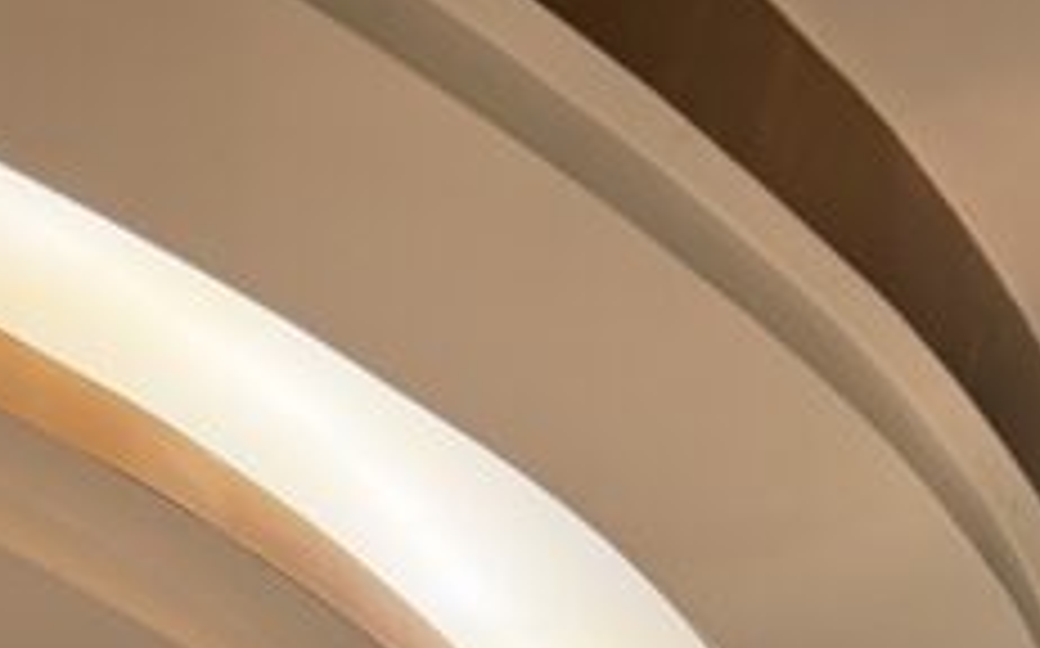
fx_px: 3200
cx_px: -171
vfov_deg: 9.9
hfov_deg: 17.7
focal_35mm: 113
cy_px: 1638
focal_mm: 6.76
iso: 400
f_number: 1.78
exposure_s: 1/49
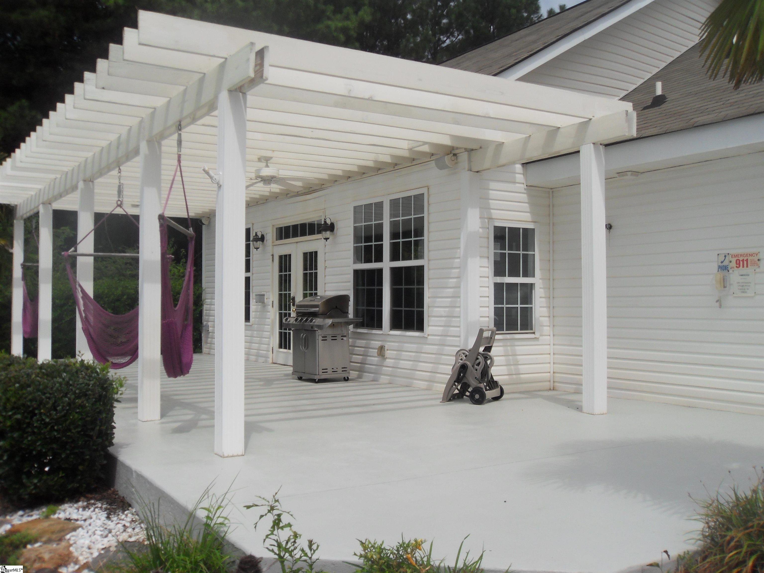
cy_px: 286
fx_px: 772
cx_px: 382
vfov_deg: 40.7
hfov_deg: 52.6
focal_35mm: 35
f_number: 8.2
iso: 80
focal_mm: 6.3
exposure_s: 1/500
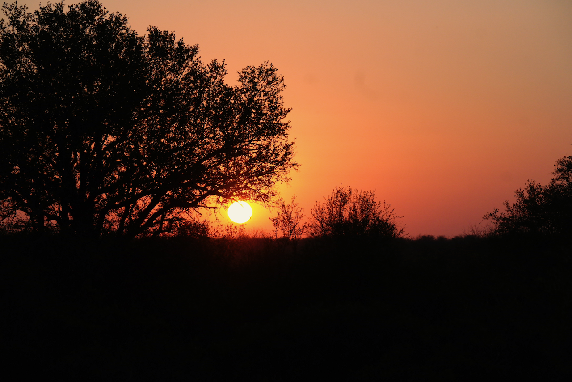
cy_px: 191
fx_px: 2543
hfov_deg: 12.8
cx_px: 286
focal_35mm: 160
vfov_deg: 8.6
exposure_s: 1/1000
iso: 800
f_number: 9
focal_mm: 104
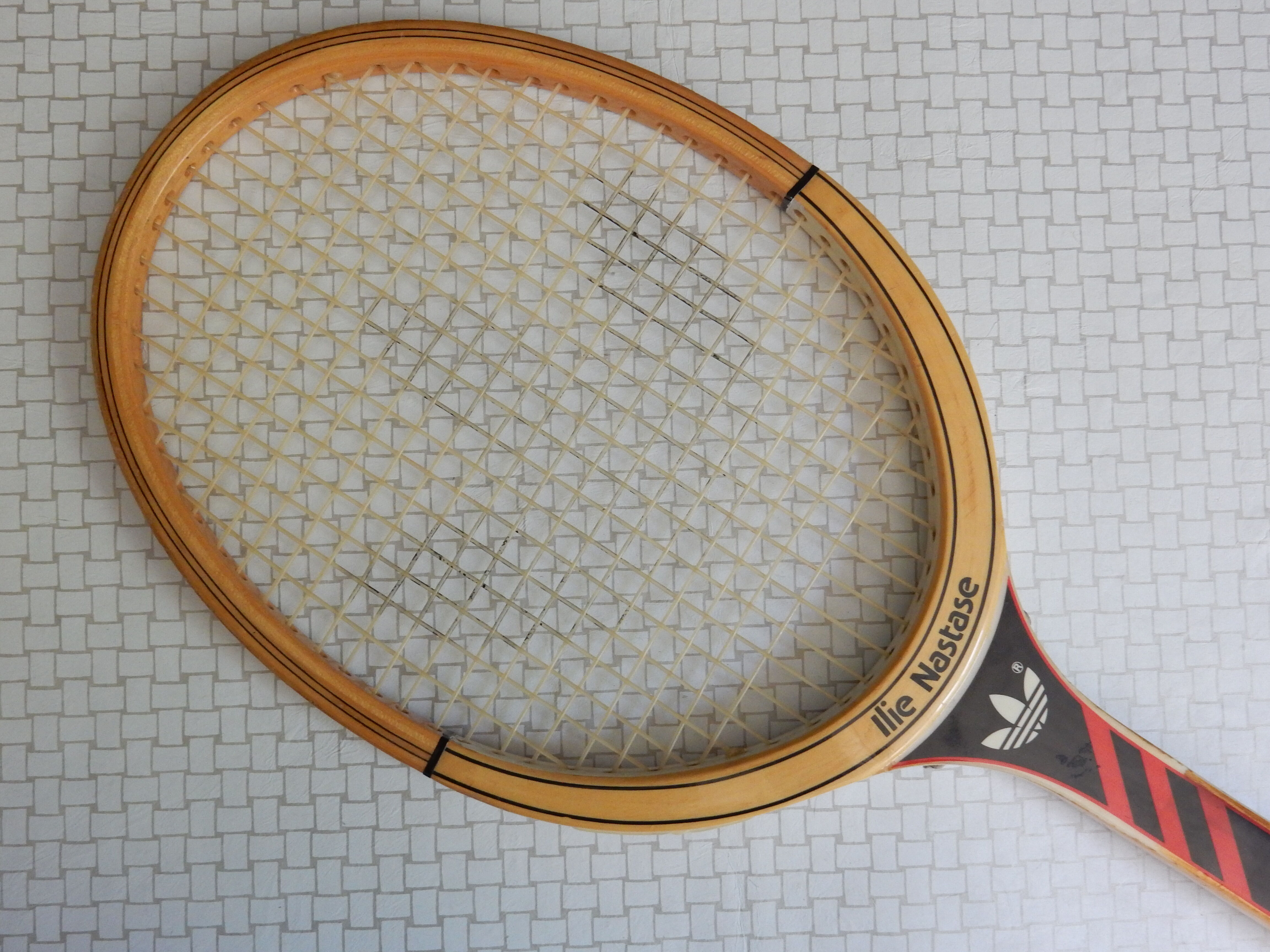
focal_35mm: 36
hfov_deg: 51.4
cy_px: 476
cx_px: 635
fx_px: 1321
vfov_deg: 39.7
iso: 400
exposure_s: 1/15
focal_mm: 6.4
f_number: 4
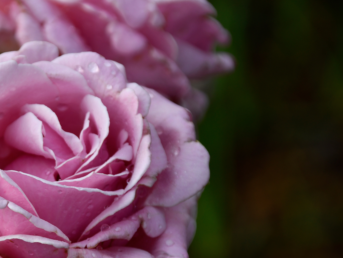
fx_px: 7312
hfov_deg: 2.7
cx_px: 55
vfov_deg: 2.0
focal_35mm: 738
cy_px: 192
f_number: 8
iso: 200
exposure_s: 1/500
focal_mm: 300
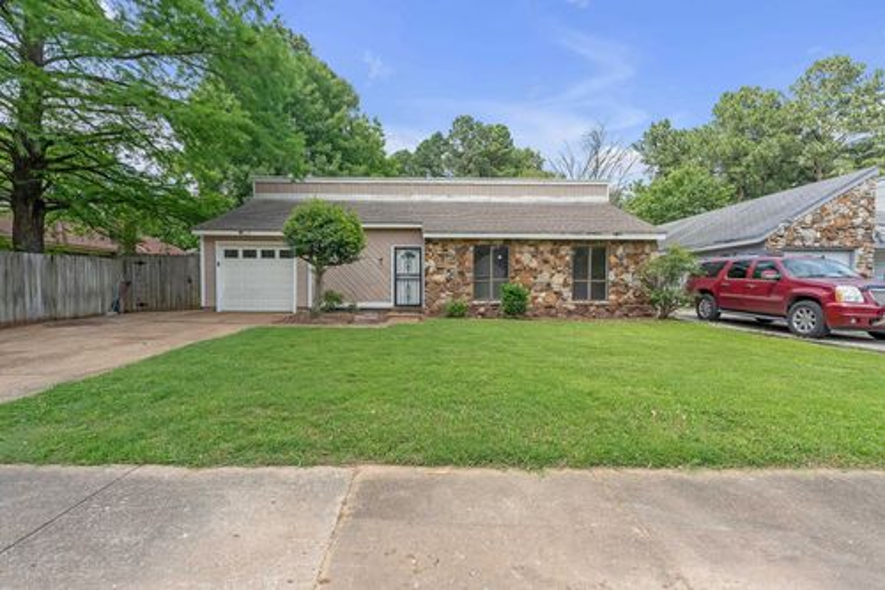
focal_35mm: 16
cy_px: 295
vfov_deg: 73.0
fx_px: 398
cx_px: 442
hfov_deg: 96.0
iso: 200
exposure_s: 1/750
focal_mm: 16.2
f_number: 5.6
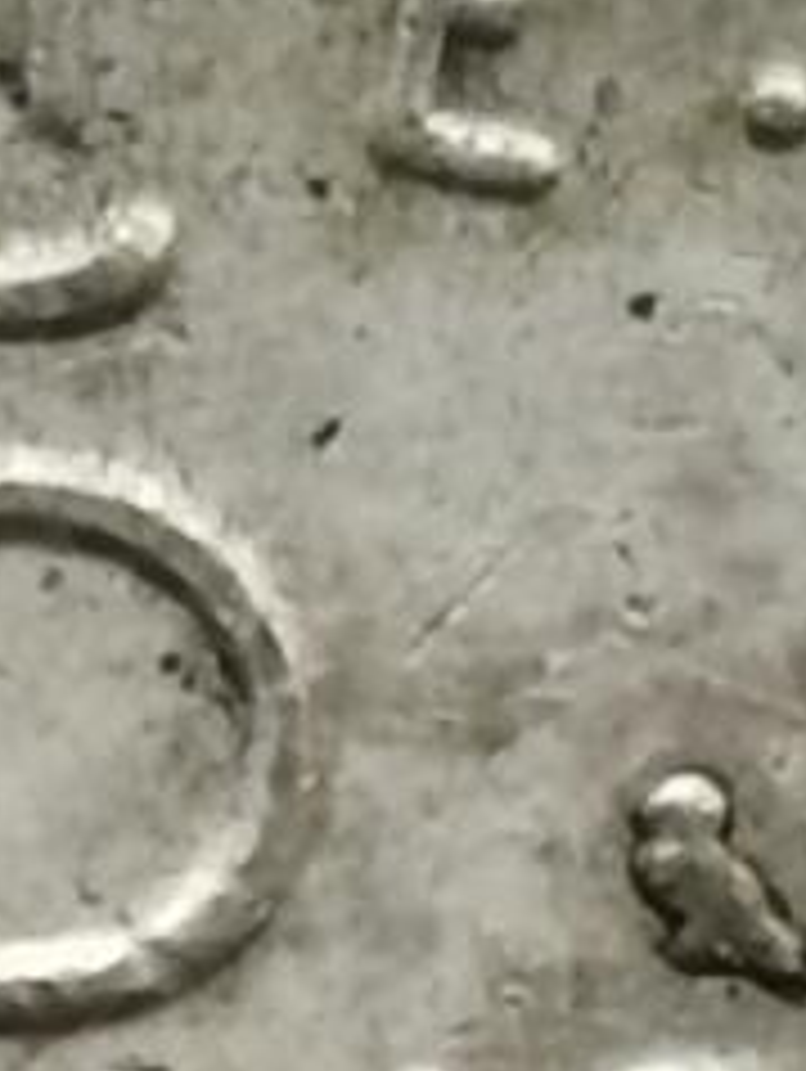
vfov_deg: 3.8
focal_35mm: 521
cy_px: 1998
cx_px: -95
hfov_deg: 2.9
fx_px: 16146
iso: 50
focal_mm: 5.56
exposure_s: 1/100
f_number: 1.6
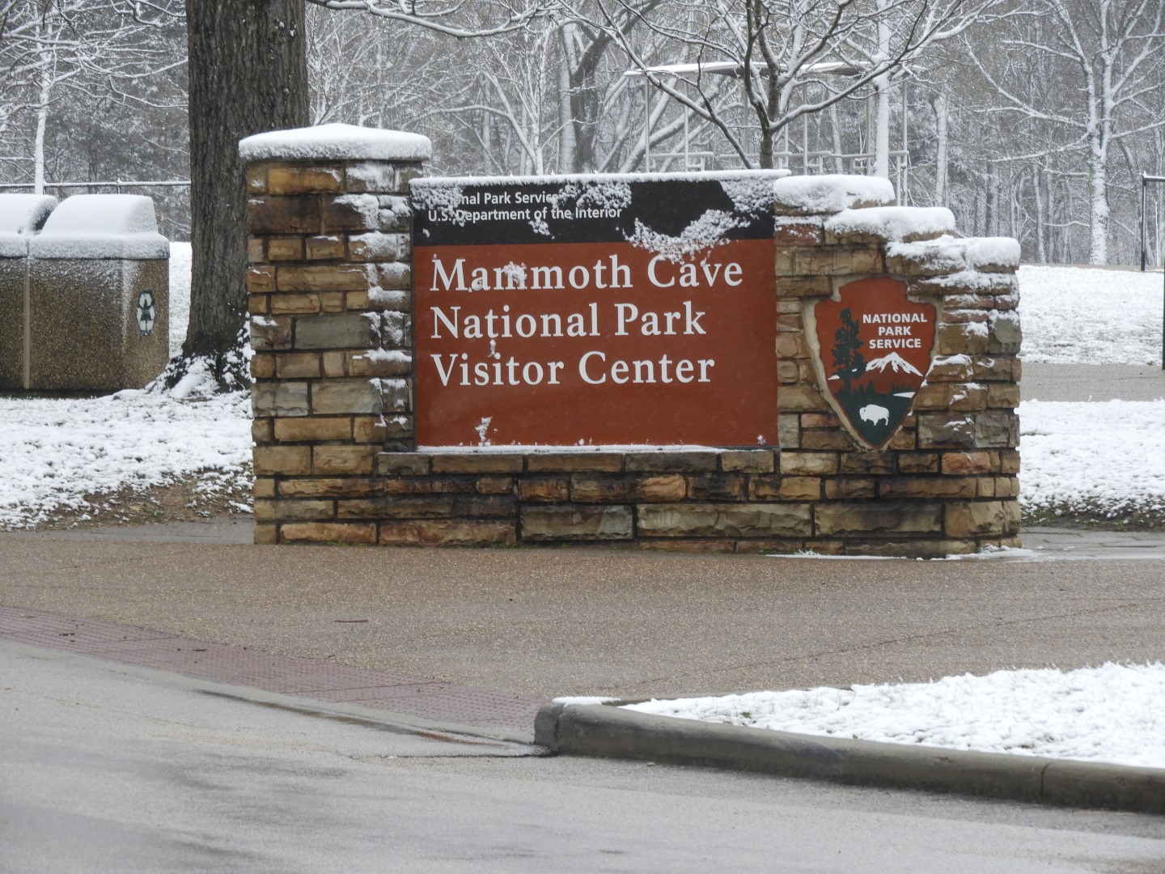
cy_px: 437
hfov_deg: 6.6
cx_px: 582
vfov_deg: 5.0
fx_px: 10096
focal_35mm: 300
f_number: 5.5
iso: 140
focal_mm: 53.7
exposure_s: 1/125
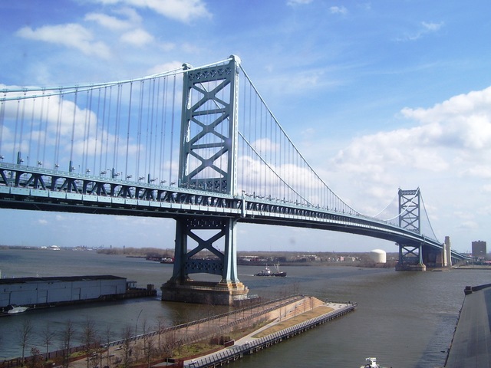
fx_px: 511
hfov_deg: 51.4
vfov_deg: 39.7
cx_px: 246
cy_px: 184
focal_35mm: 36
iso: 80
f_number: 4.8
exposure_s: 1/500
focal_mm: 6
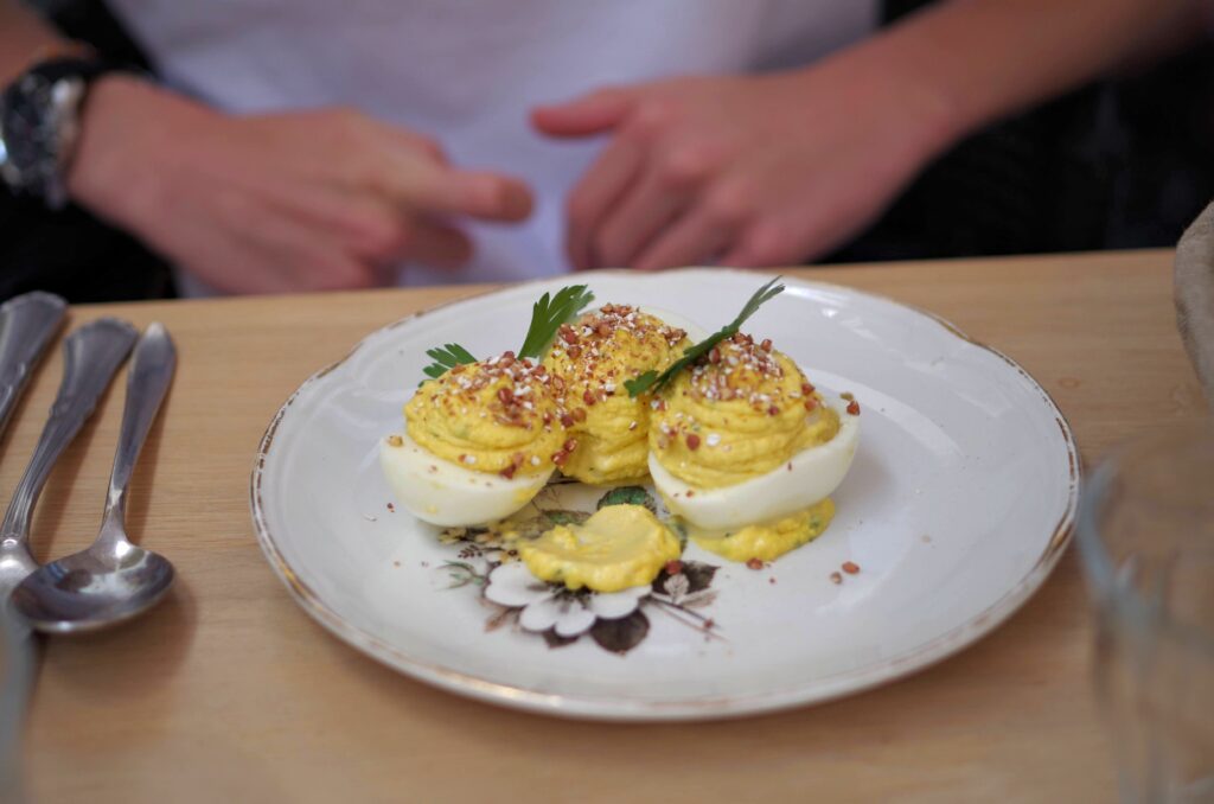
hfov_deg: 38.3
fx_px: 1750
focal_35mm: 52
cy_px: 402
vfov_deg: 25.9
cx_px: 607
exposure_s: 1/125
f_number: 2.4
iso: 100
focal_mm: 35
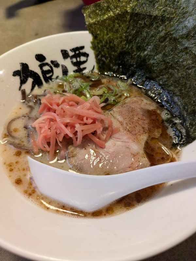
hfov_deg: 54.9
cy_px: 130
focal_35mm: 25
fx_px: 189
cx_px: 98
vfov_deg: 69.4
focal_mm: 5.43
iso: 243
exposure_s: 1/33.3
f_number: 1.89
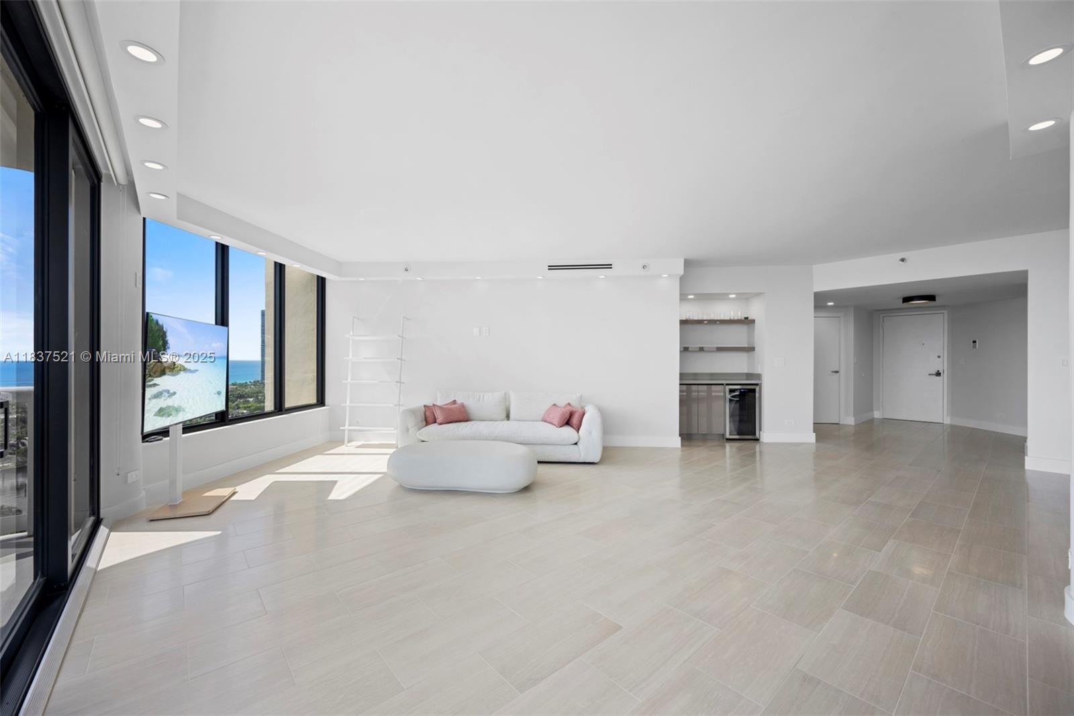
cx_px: 537
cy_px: 358
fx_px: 418
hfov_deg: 104.3
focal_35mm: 14
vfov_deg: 81.2
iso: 100
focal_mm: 14
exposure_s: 1/20
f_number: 9
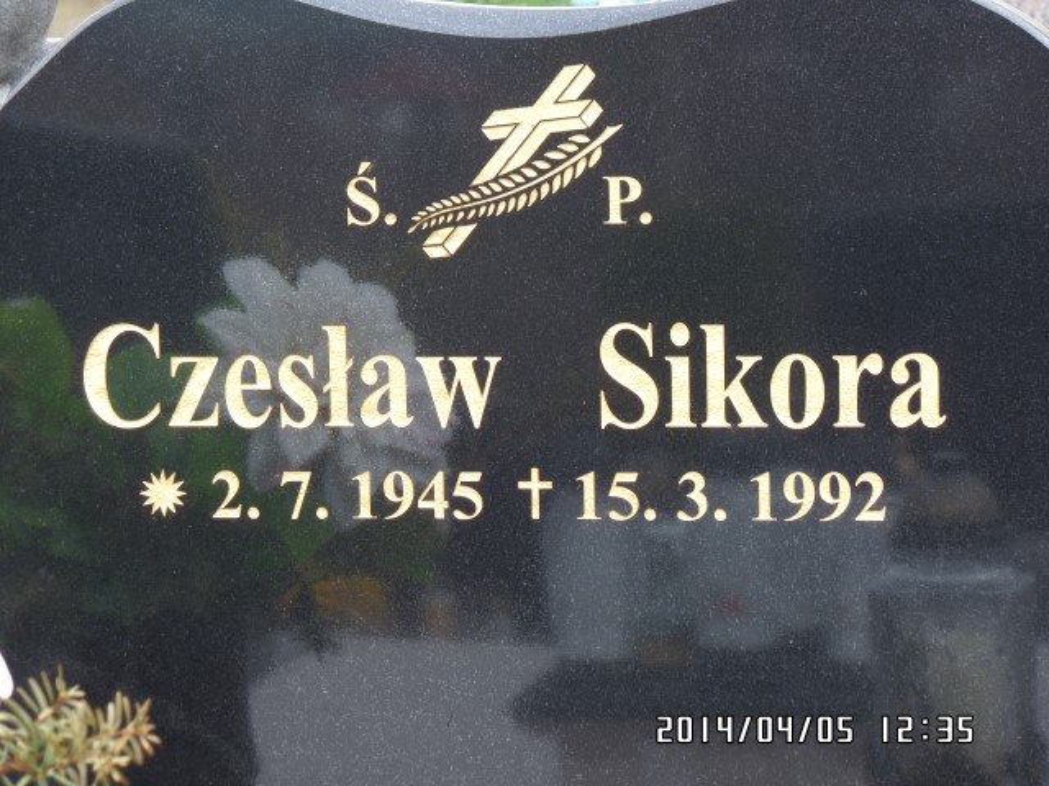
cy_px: 393
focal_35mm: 141
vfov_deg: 10.5
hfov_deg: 14.0
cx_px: 524
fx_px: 4273
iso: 100
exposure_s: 1/90
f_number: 4.2
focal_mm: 25.2
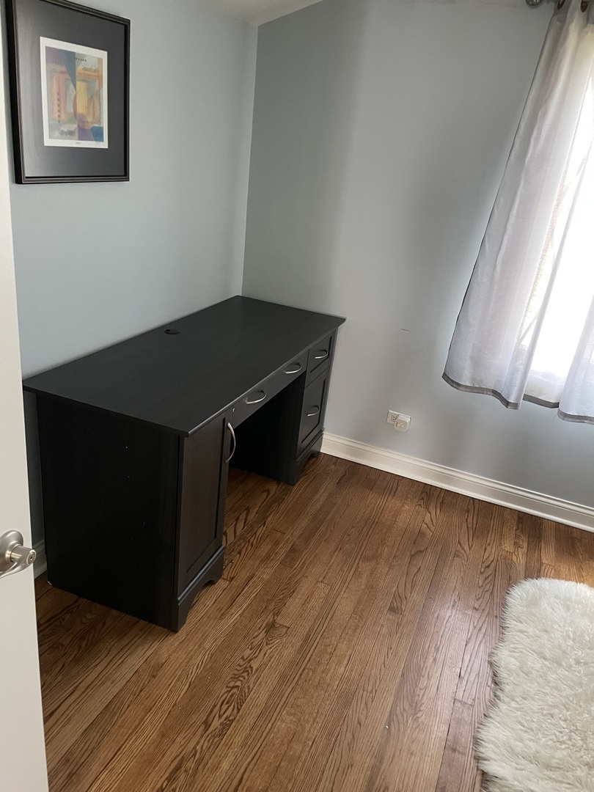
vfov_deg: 67.3
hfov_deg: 53.1
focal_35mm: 26
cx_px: 297
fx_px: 595
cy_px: 396
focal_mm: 4.2
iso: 400
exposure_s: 1/40
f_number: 1.6
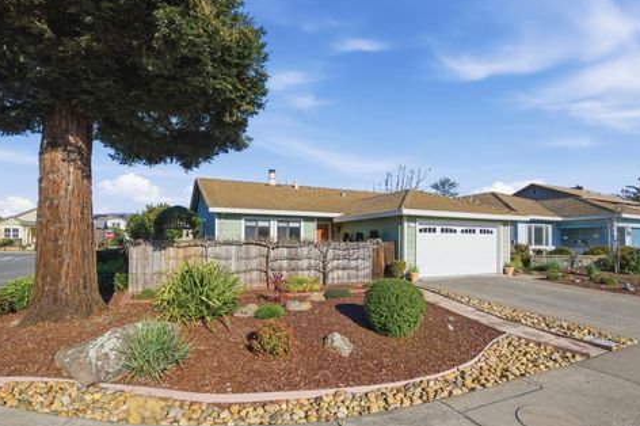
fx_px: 320
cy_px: 216
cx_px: 311
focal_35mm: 18
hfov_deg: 90.0
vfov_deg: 67.3
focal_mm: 11.5
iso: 125
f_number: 8
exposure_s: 1/2000
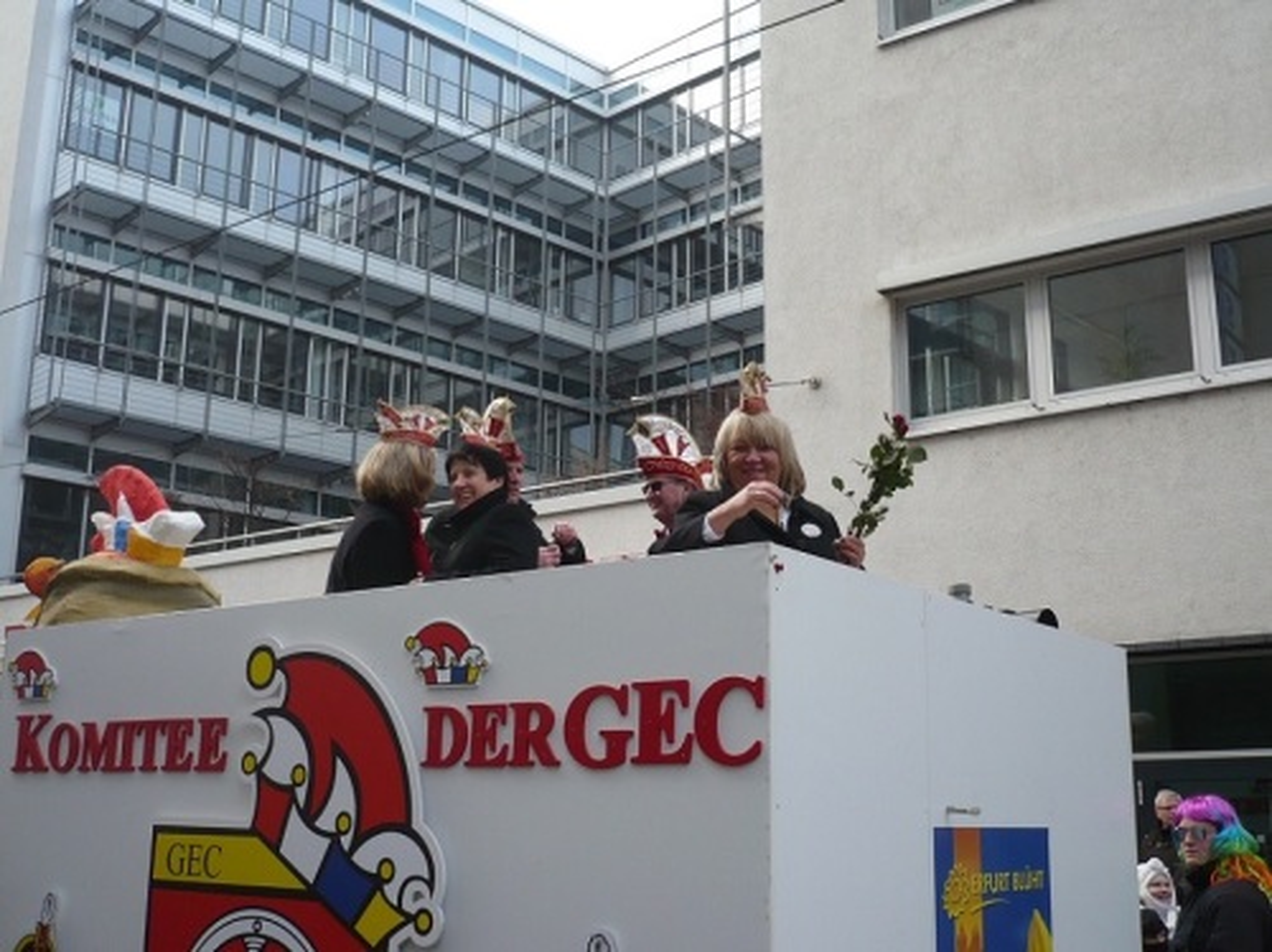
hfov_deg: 47.9
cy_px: 476
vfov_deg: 36.8
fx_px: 1432
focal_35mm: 39
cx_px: 636
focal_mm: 5.8
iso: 100
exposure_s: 1/200
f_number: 2.8
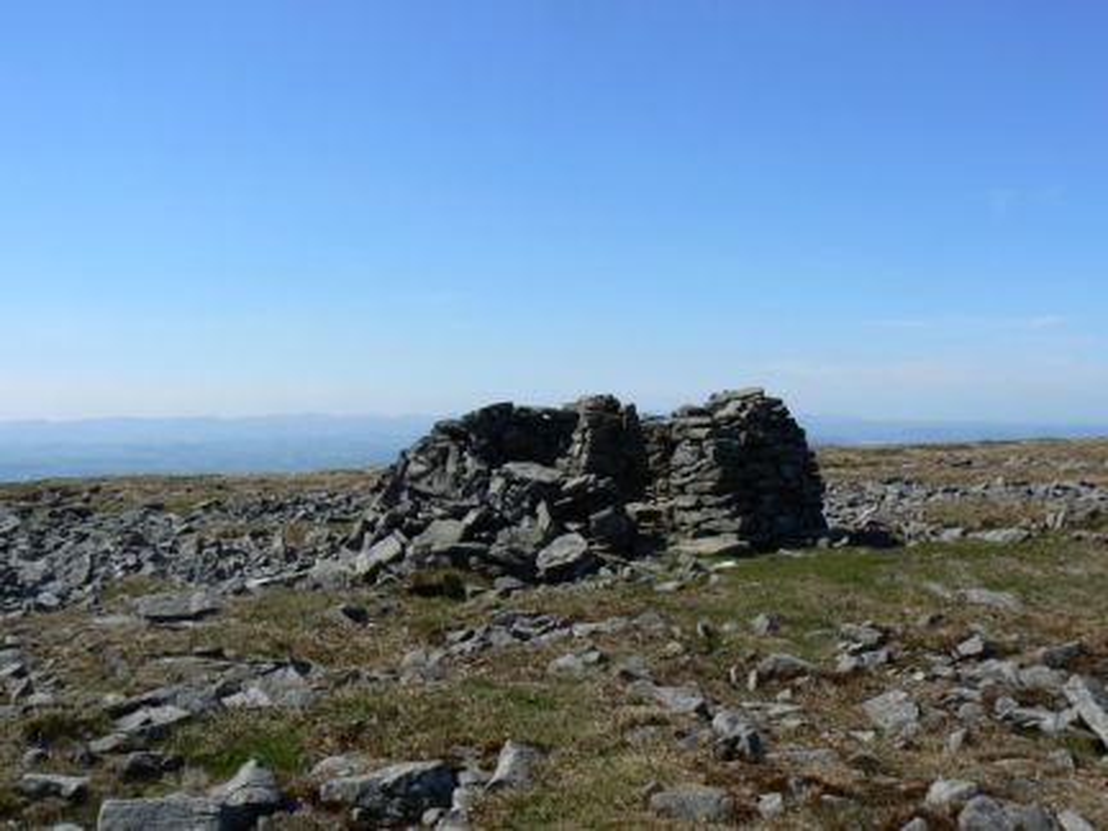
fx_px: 1152
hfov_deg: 51.4
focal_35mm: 36
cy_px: 416
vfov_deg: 39.7
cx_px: 554
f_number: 8
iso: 80
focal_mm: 6
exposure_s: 1/400
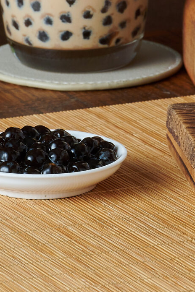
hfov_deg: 3.5
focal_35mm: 386
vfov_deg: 5.3
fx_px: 3136
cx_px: 346
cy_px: -162
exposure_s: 1/100
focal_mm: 105
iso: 320
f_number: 18
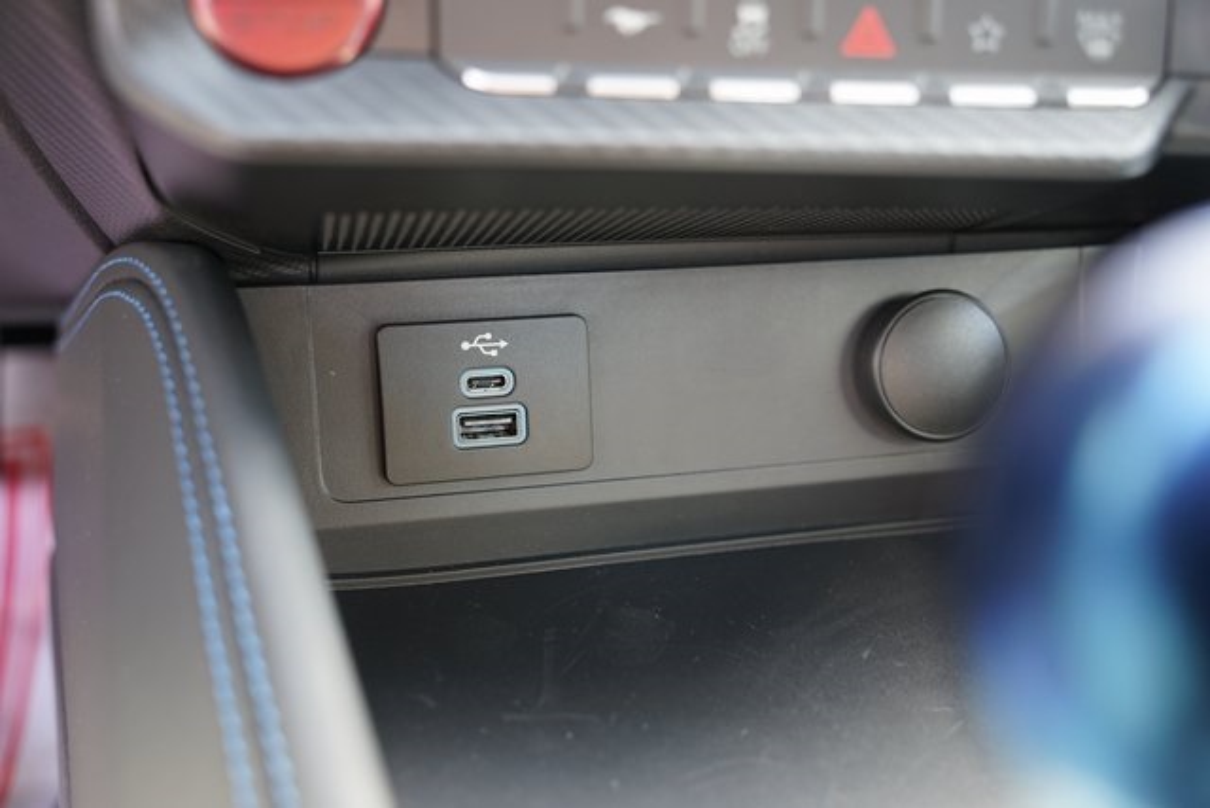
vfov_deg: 35.1
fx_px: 1277
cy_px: 404
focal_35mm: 38
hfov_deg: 50.7
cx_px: 605
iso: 640
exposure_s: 1/60
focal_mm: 38
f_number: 4
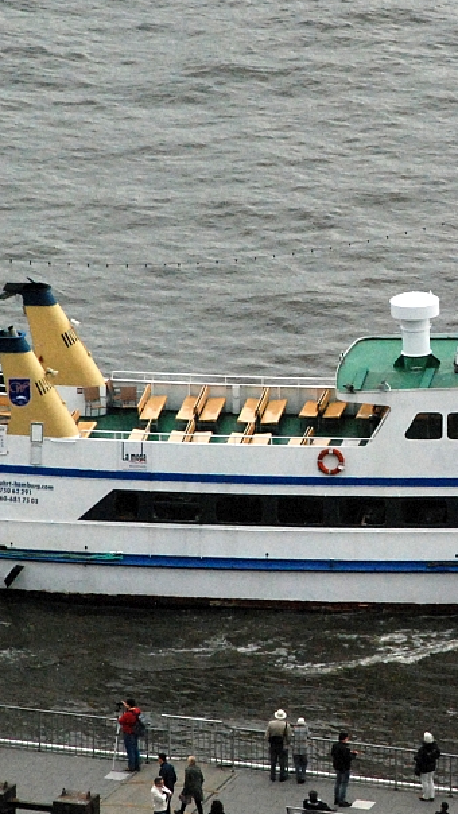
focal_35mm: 360
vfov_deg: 6.0
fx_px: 7766
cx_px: 380
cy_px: 387
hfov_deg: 3.4
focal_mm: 135
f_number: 5.6
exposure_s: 1/1600
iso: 1600
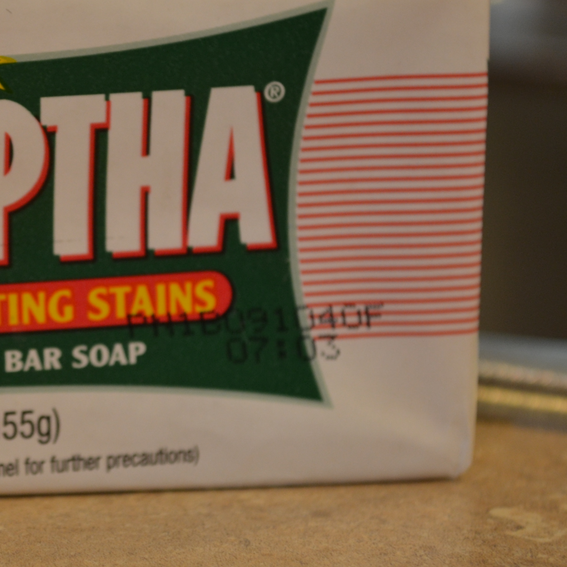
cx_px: -30
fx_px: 3244
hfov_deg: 9.9
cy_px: 273
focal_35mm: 175
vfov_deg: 10.0
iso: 400
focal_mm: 55
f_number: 5.6
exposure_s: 1/20
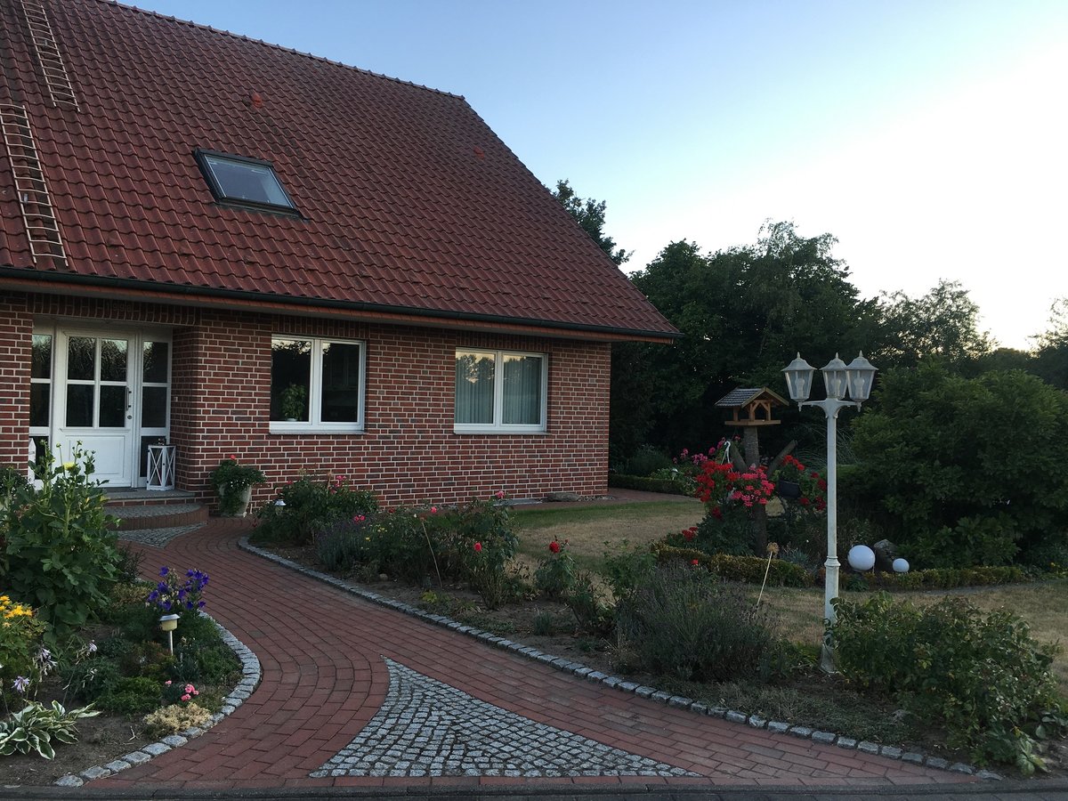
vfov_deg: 48.2
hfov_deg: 61.7
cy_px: 400
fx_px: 895
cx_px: 534
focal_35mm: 29
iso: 25
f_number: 2.2
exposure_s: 1/127
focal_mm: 4.15
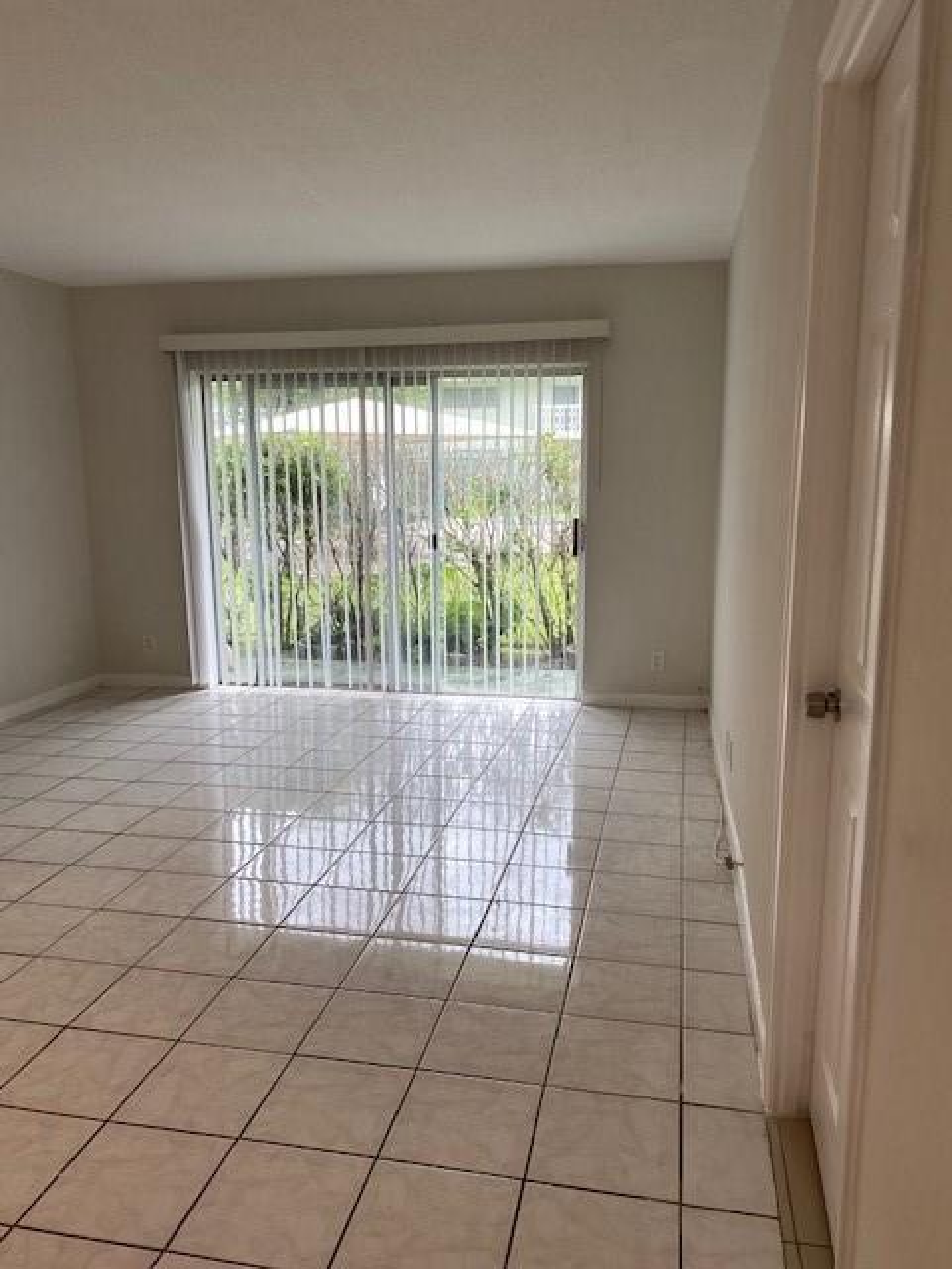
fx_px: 953
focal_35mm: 26
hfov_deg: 53.1
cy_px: 634
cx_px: 476
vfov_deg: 67.3
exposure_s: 1/120
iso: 80
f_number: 1.8
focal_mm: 4.25
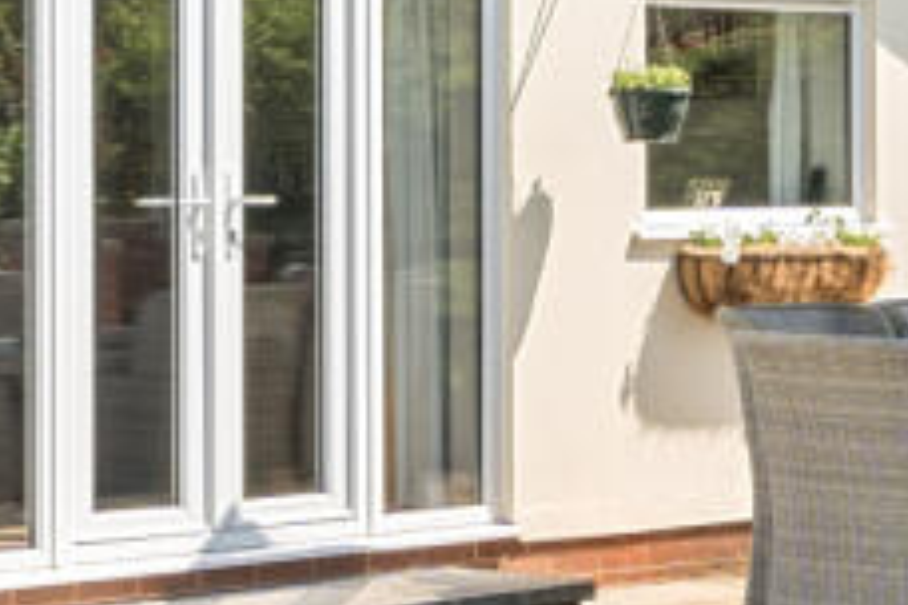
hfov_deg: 14.8
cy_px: 70
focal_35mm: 139
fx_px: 3506
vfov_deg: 9.8
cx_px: 370
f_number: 8
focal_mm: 21
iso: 400
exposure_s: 1/500
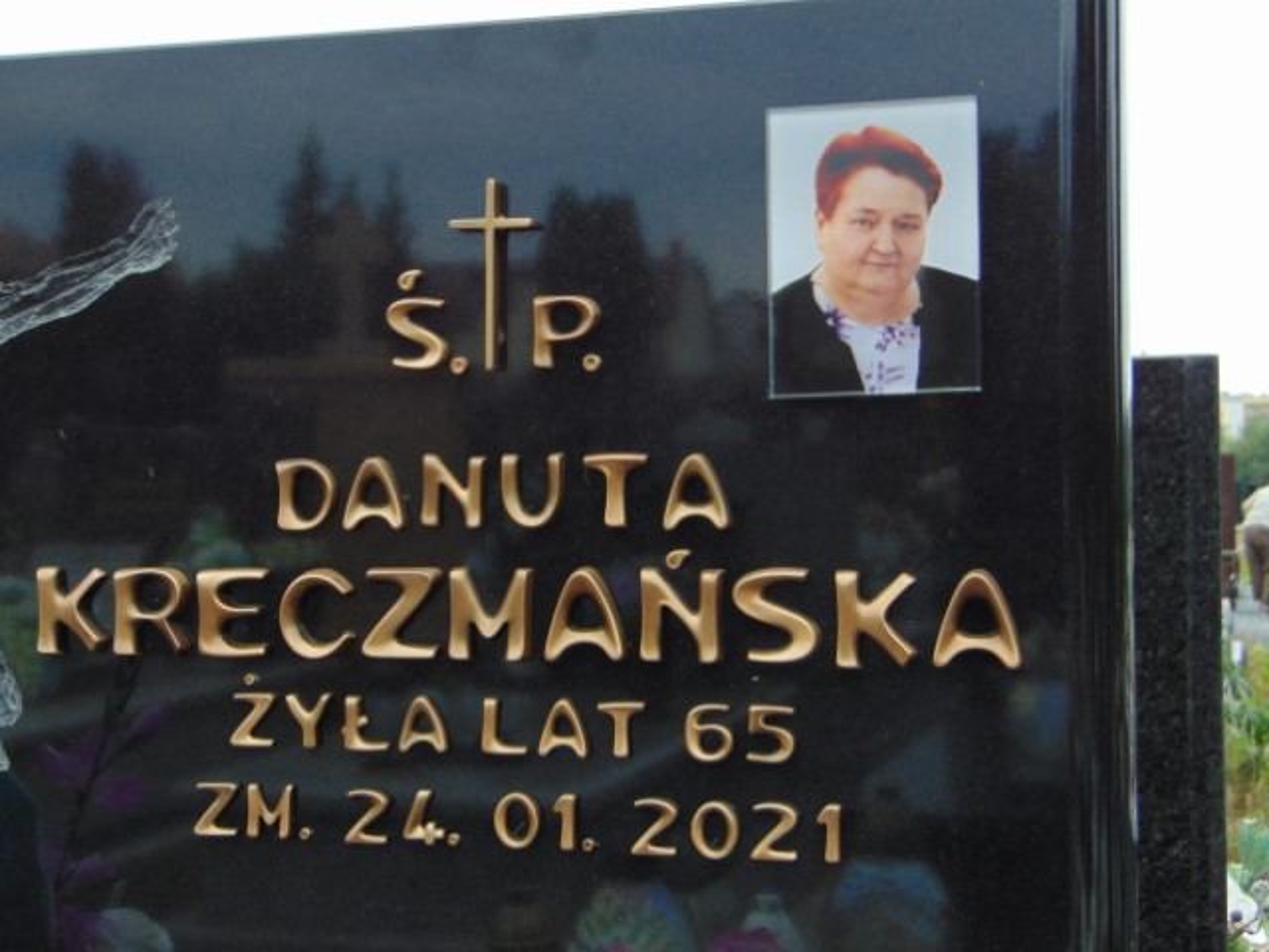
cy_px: 476
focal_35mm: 60
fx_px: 2200
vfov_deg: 24.4
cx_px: 634
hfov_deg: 32.2
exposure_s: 1/250
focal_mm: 10.8
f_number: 3.6
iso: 80
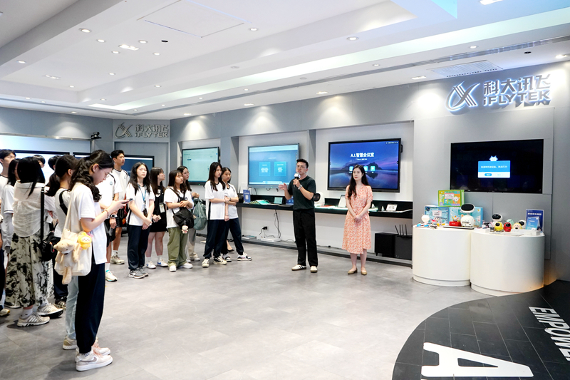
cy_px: 190
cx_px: 285
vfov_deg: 46.4
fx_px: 443
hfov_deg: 65.5
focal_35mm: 28
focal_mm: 28
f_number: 8
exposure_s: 1/80
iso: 2500
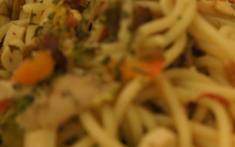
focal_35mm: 66
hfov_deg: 30.8
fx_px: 423
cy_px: 53
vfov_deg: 19.7
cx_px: 161
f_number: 4
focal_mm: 22
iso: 640
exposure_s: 1/40
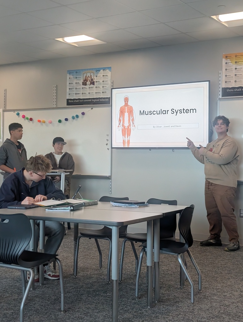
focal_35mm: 49
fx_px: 457
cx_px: 122
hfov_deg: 29.7
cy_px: 161
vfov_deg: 38.9
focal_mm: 6.9
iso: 94
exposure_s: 1/56.7
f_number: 1.68
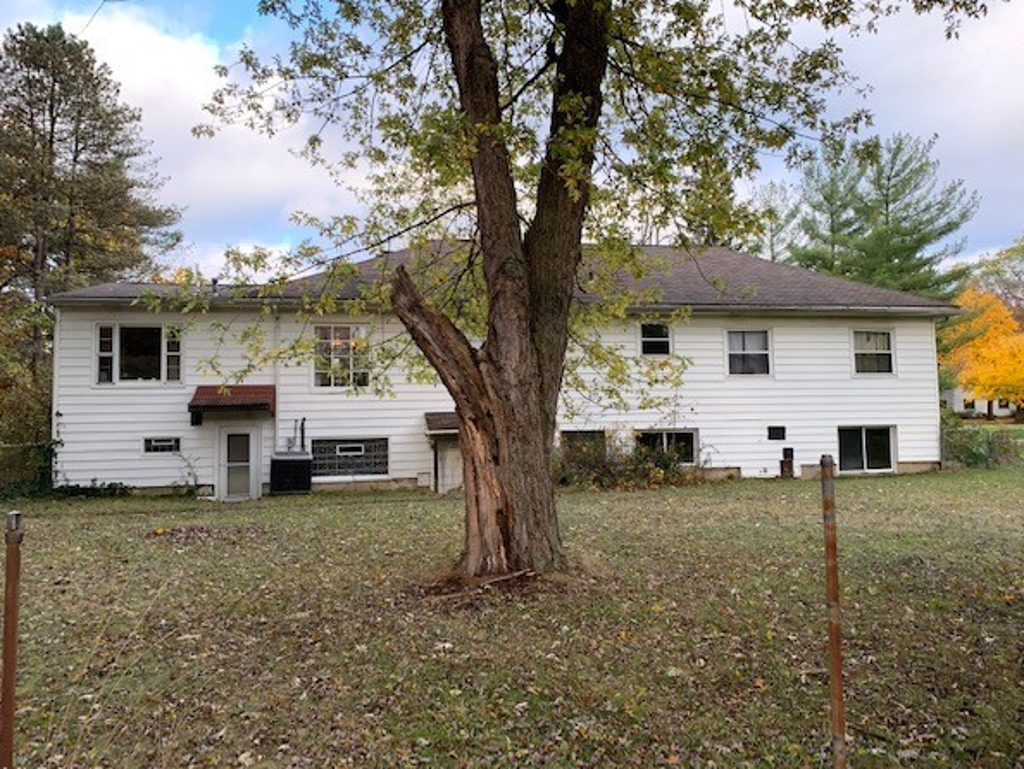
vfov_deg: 49.8
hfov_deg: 63.4
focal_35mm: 28
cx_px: 548
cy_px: 381
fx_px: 829
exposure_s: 1/122
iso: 25
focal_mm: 4.25
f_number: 1.8
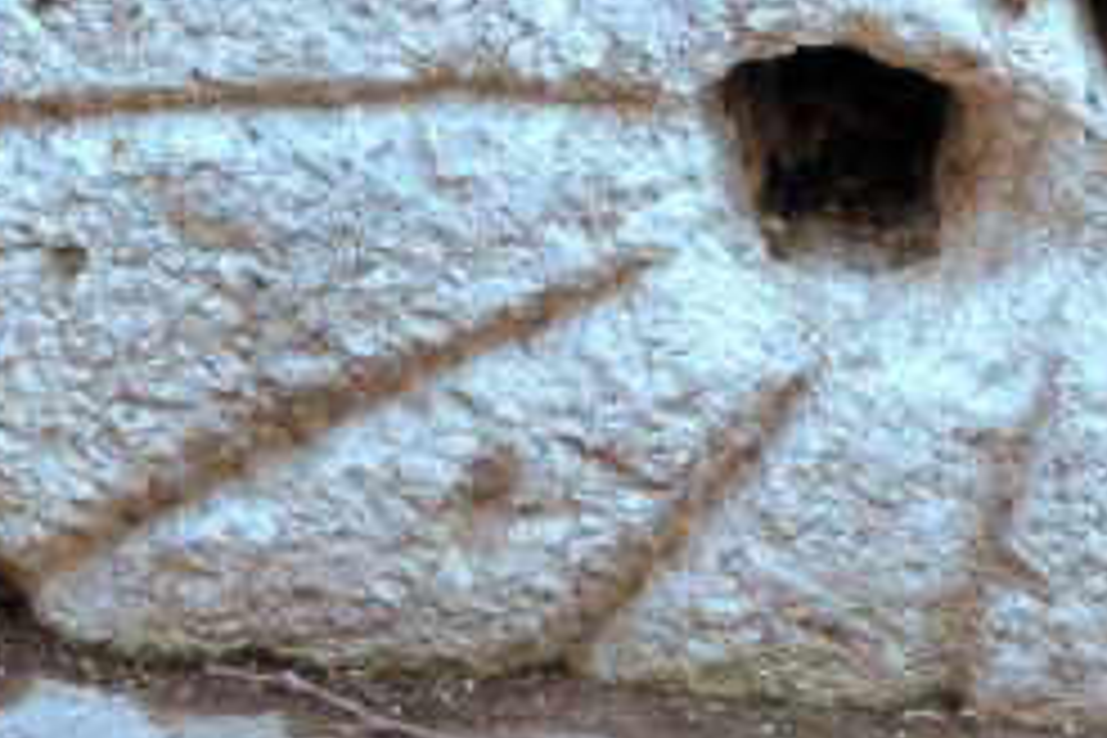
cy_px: -418
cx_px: 976
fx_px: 11500
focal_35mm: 374
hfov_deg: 5.5
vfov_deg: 3.7
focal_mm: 60
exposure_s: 1/80
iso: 1600
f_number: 4.8
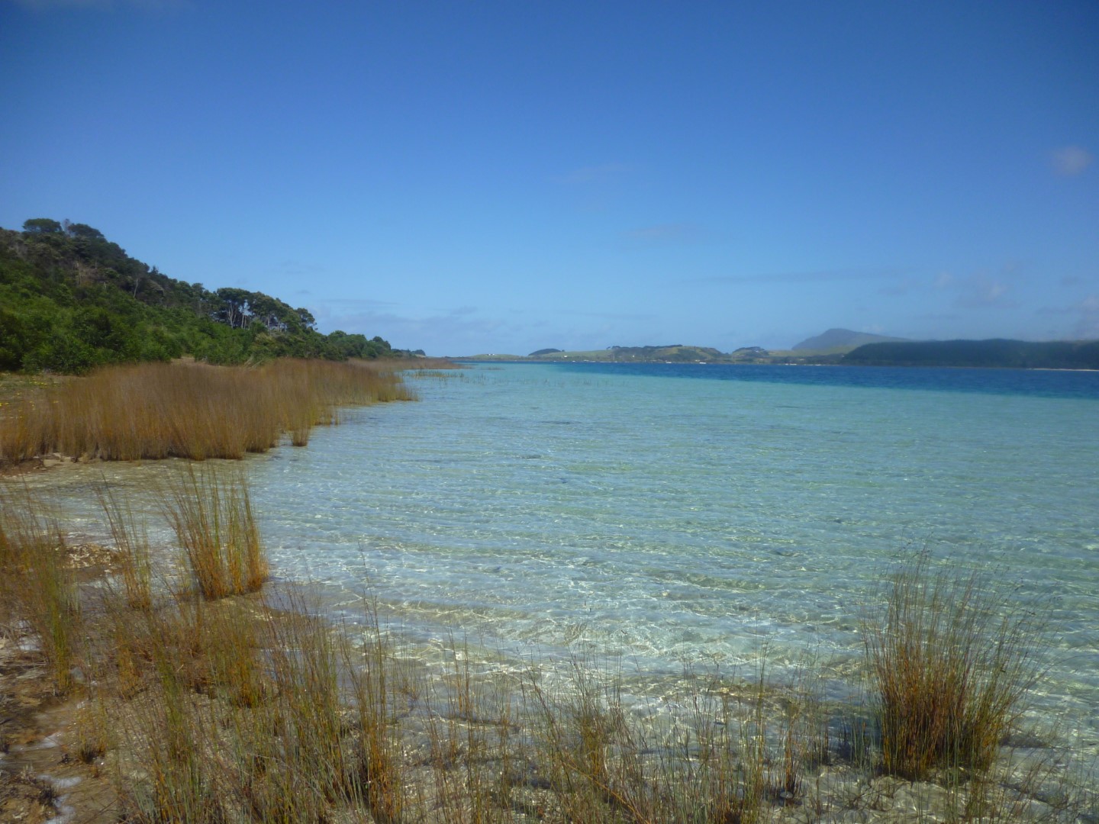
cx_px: 550
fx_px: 889
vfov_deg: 49.7
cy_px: 412
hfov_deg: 63.4
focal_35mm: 28
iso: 100
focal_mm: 5
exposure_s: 1/160
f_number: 9
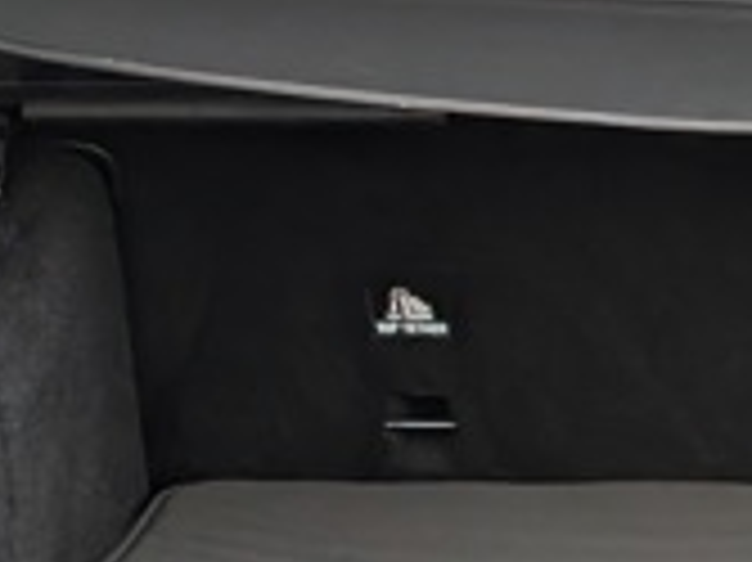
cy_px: 333
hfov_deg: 8.3
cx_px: 1049
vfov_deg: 6.3
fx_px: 5101
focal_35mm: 235
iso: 114
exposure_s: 1/347
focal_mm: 6.9
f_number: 1.68
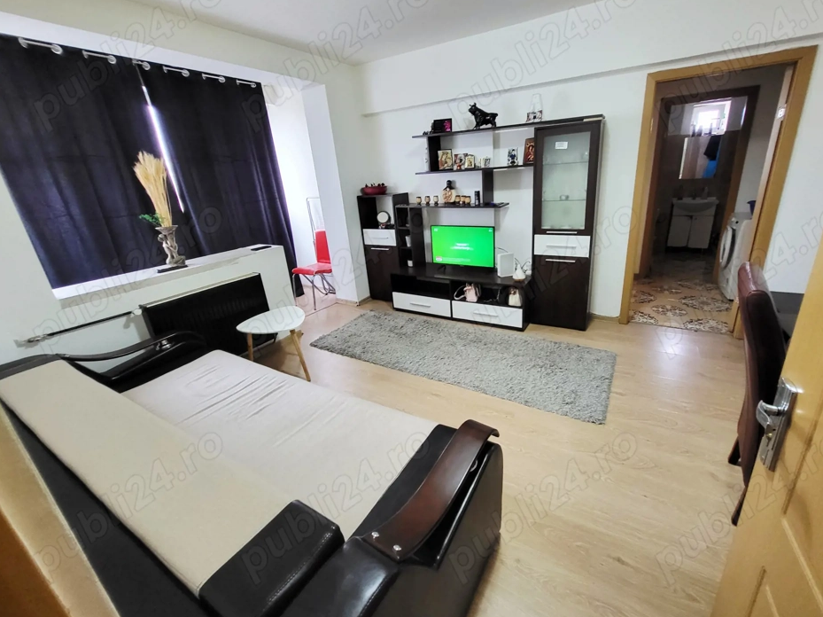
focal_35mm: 14
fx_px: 333
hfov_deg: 101.9
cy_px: 293
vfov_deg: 85.6
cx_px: 438
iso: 320
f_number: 2.2
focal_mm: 1.74
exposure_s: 1/33.4
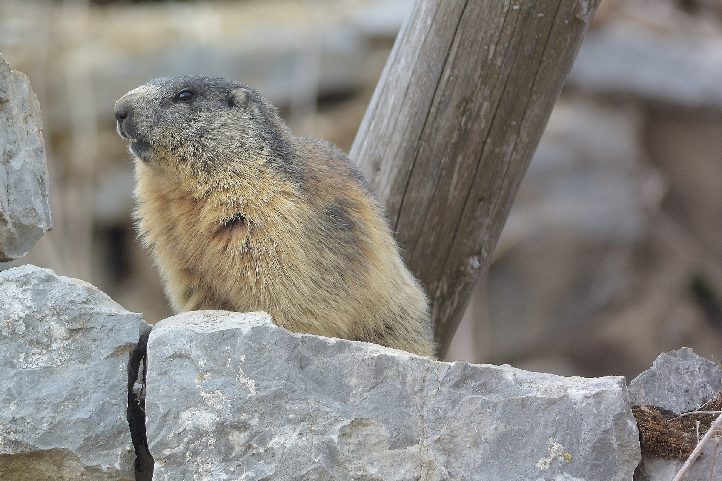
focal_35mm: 1146
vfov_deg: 1.2
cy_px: 165
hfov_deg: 1.8
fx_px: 22984
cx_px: 228
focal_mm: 300
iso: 160
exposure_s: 1/125
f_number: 4
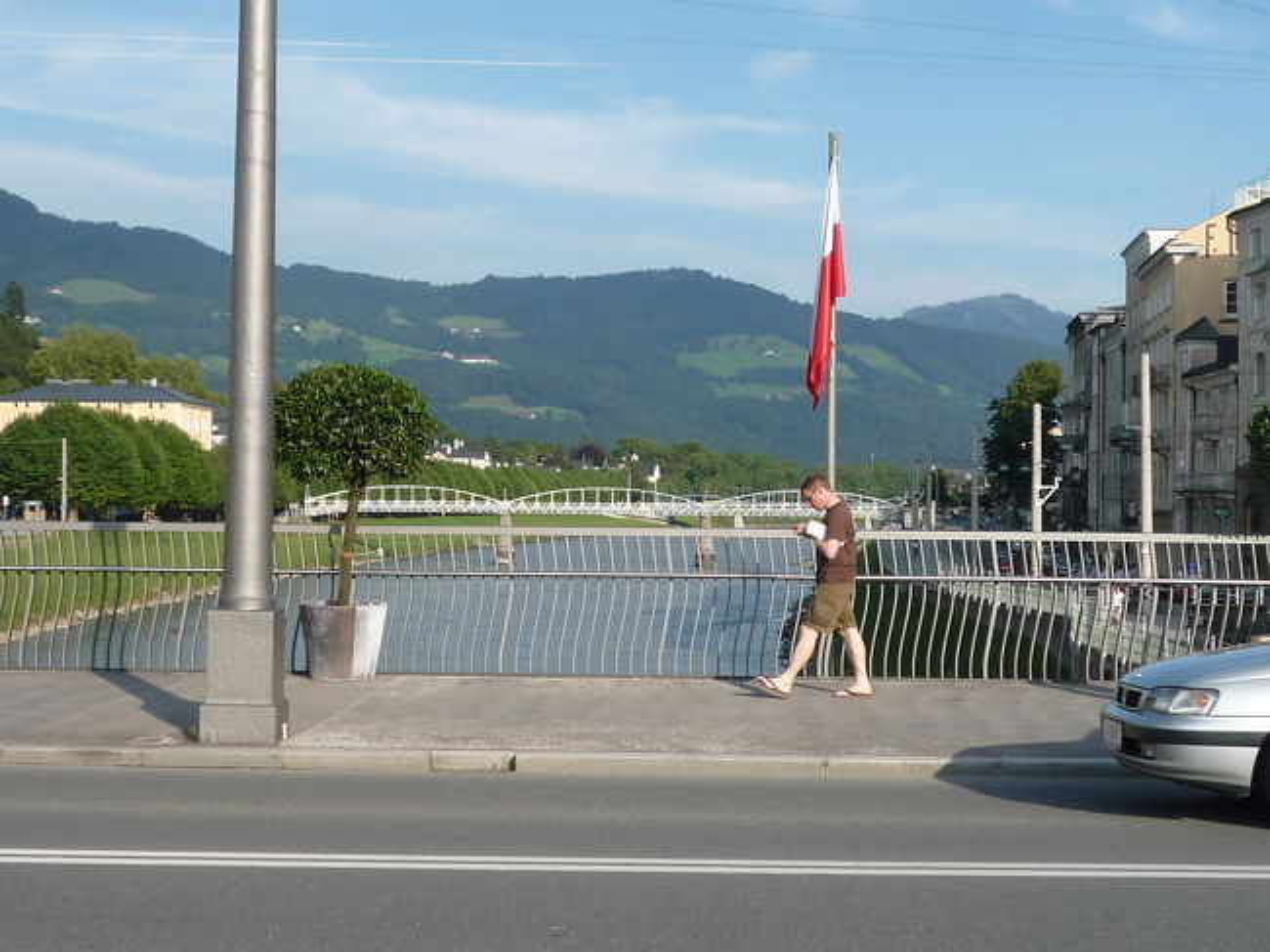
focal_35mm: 64
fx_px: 2347
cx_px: 635
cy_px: 476
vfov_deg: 22.9
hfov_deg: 30.3
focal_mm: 6.3
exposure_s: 1/800
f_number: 3.8
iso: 100
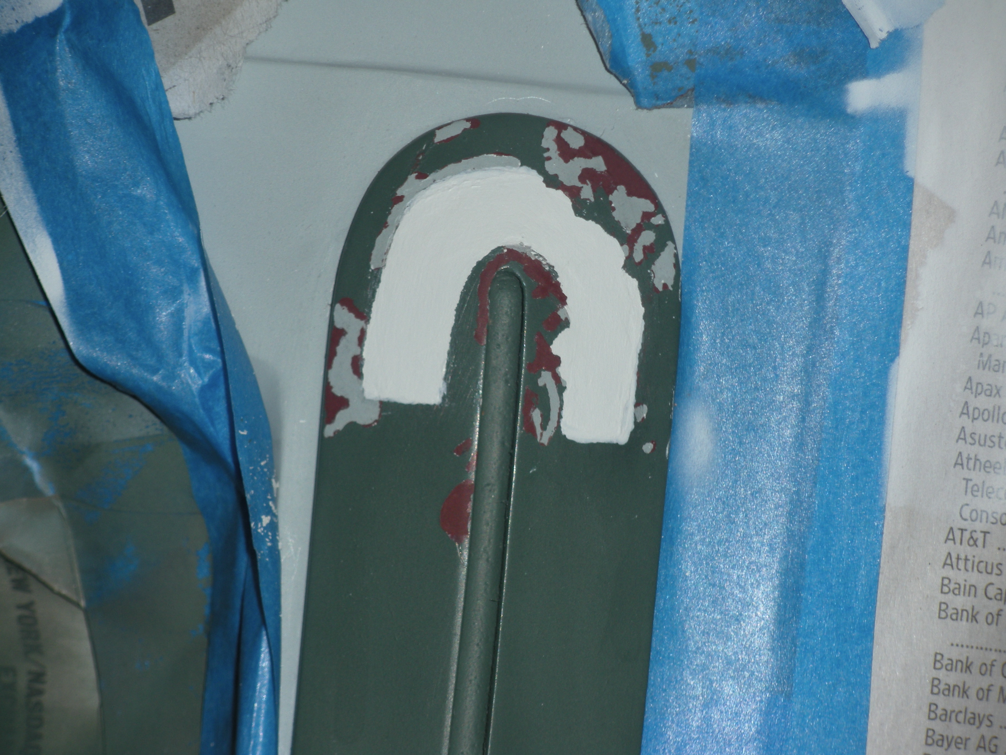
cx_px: 503
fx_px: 5231
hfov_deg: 11.0
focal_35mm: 180
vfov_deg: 8.2
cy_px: 378
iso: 64
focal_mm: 31.5
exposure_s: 1/125
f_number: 5.6
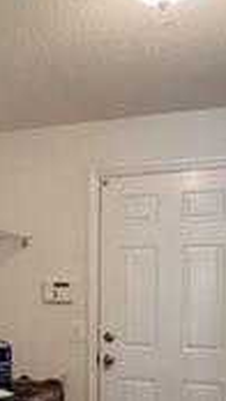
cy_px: 304
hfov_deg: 21.1
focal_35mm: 52
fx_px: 553
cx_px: -60
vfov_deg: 38.7
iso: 200
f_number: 1.8
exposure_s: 1/60
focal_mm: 1.57
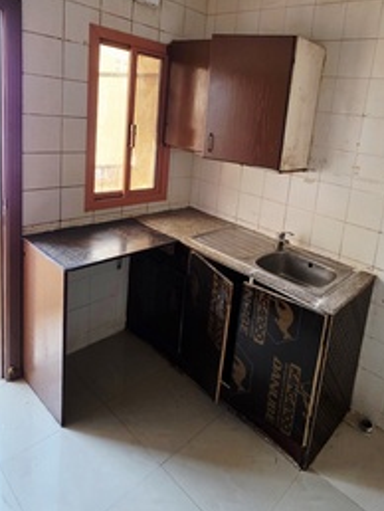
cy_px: 179
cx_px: 244
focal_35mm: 23
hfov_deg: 58.1
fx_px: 340
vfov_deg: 72.1
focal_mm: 2.2
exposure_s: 1/101
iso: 100
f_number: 1.9
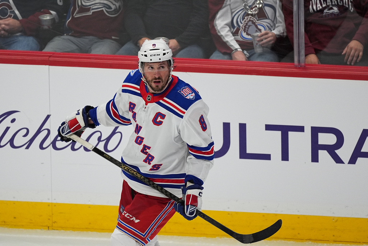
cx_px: 184
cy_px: 123
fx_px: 9209
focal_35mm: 900
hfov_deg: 2.3
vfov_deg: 1.5
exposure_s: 1/2000
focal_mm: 600
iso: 2500
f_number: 4
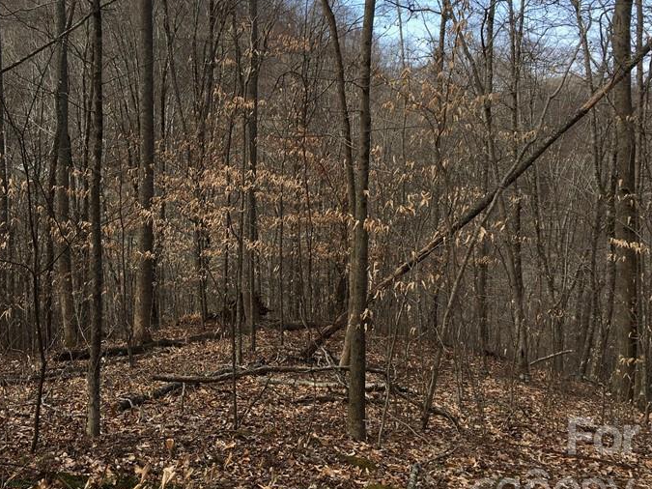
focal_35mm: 44
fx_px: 829
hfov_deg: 42.8
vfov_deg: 32.7
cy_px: 186
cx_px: 268
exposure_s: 1/538
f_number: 2.2
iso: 25
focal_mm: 4.15
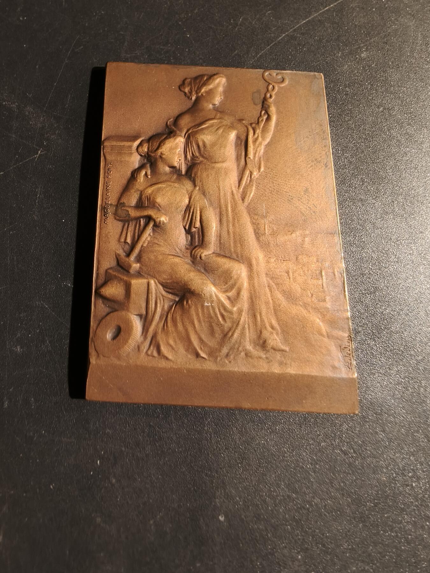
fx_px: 381
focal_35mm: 23
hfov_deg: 58.9
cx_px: 215
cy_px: 286
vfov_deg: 73.9
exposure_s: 1/92.6
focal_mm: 2.32
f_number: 2
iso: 200
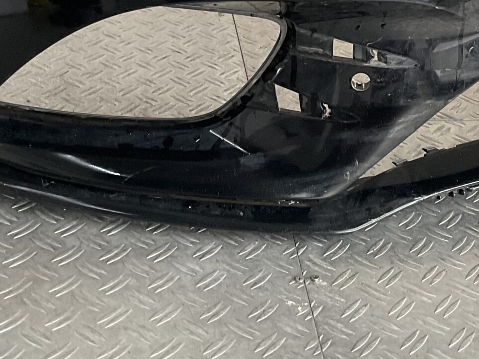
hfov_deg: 25.1
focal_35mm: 77
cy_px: -50
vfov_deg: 18.3
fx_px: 1065
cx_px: 338
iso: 64
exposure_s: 1/100
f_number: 1.8
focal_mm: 3
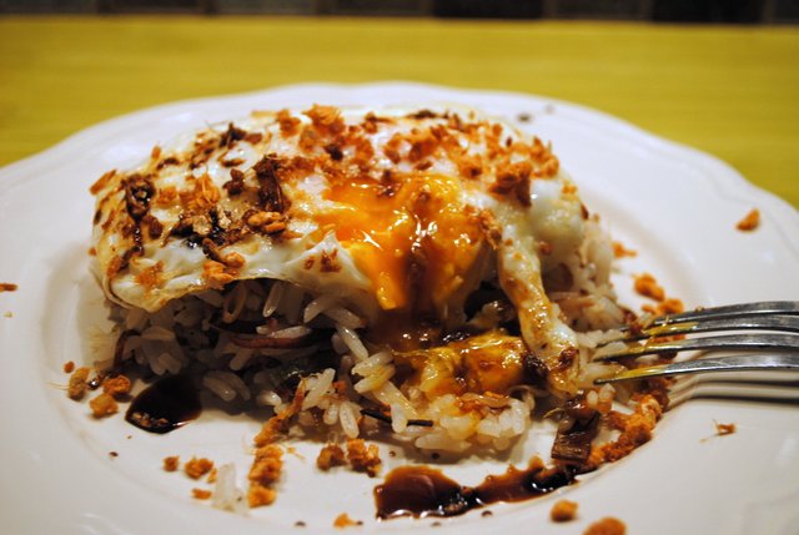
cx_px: 400
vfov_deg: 30.0
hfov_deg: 43.5
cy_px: 268
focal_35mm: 45
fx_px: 1000
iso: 360
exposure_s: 1/30
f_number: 4.5
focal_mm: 30
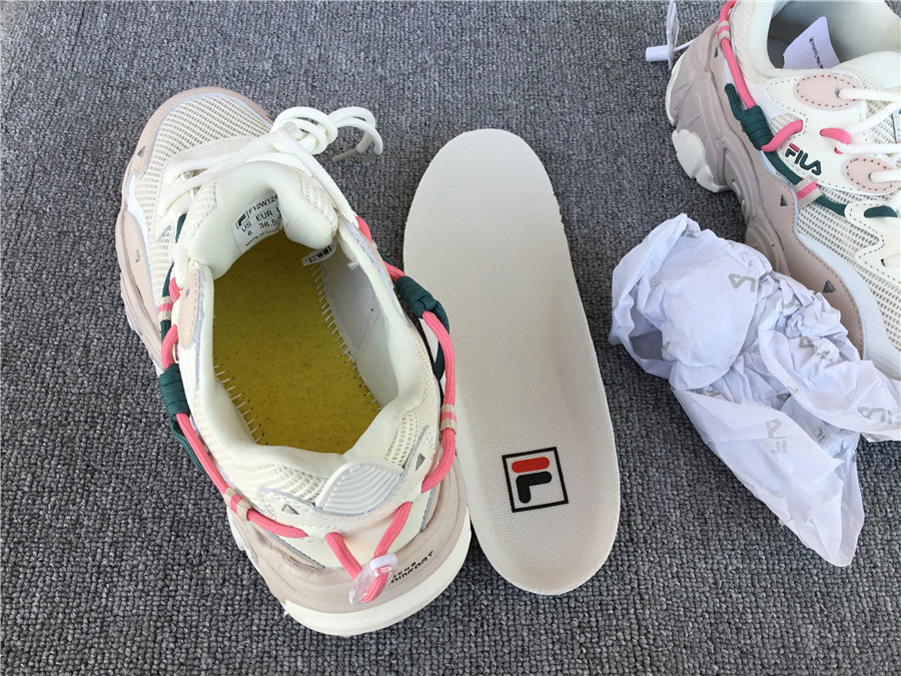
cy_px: 338
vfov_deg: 45.4
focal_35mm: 31
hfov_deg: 58.4
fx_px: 807
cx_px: 450
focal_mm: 3.3
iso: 25
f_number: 2.4
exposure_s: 1/226
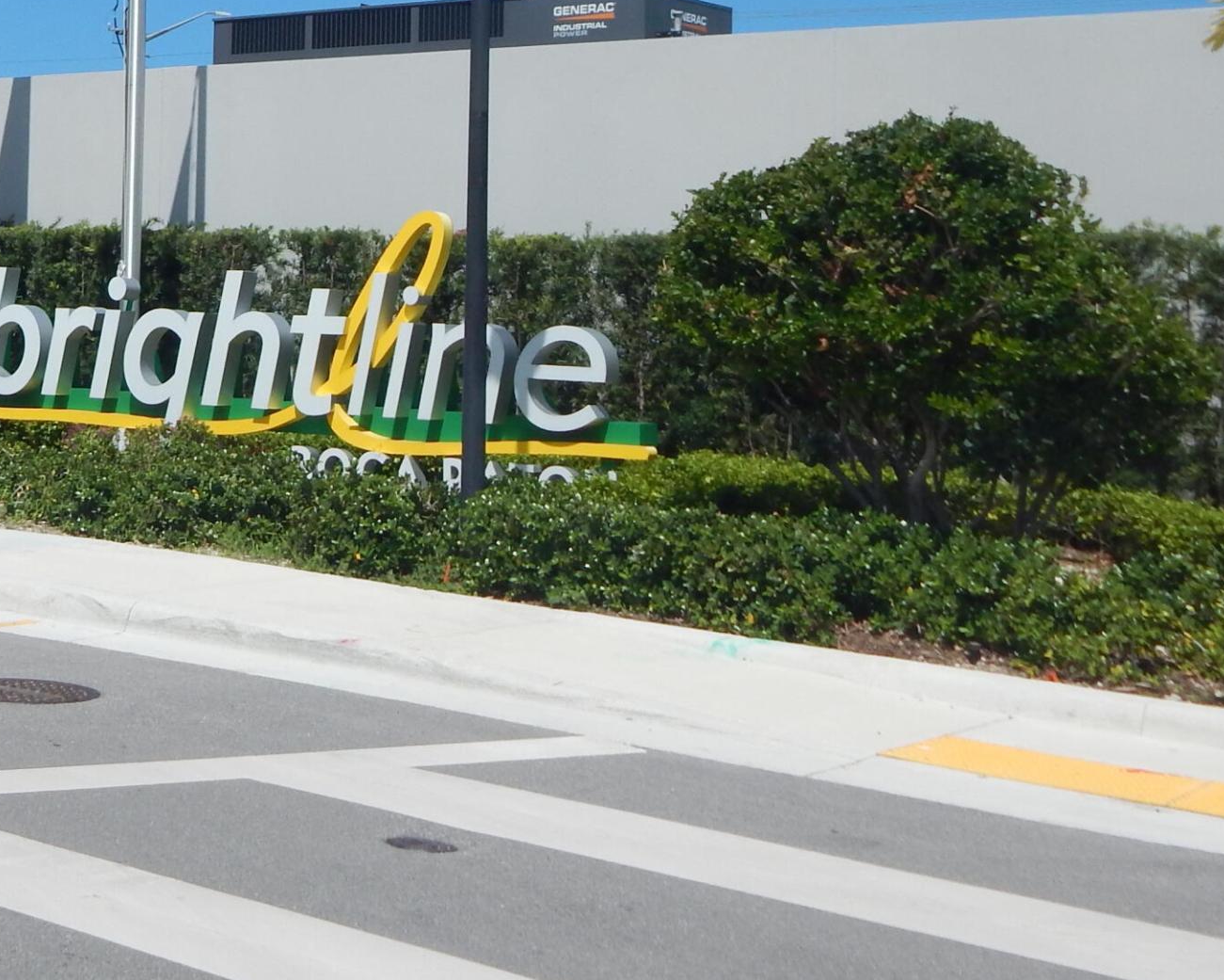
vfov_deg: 22.3
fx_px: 2427
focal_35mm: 67
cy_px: 91
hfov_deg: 26.6
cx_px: -29
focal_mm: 5.6
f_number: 6.5
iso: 125
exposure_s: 1/800
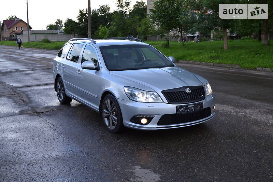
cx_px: 136
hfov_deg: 49.6
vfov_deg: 34.2
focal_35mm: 39
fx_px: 296
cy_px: 91
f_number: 5.6
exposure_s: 1/125
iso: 140
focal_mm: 26
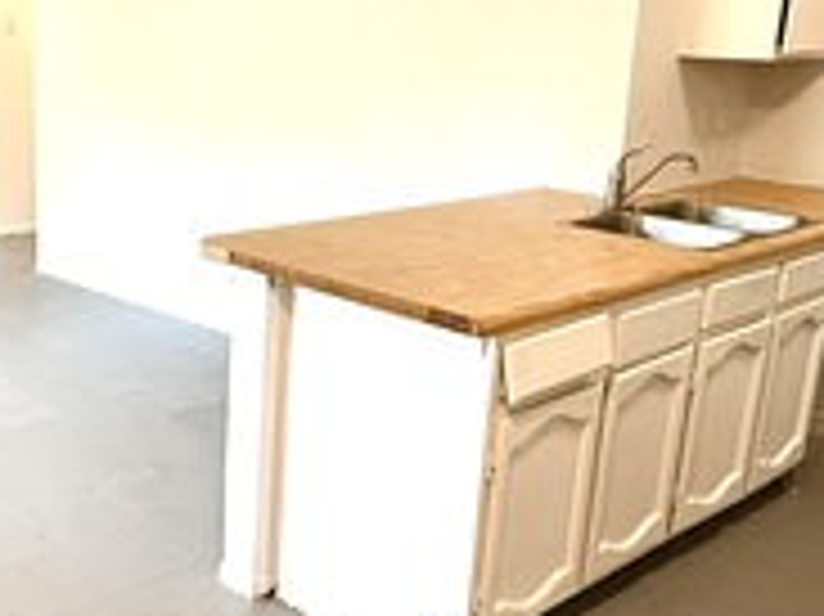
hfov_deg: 37.8
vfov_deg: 29.6
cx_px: 189
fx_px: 1166
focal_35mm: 49
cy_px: 324
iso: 250
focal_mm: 2.22
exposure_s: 1/60
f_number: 2.2
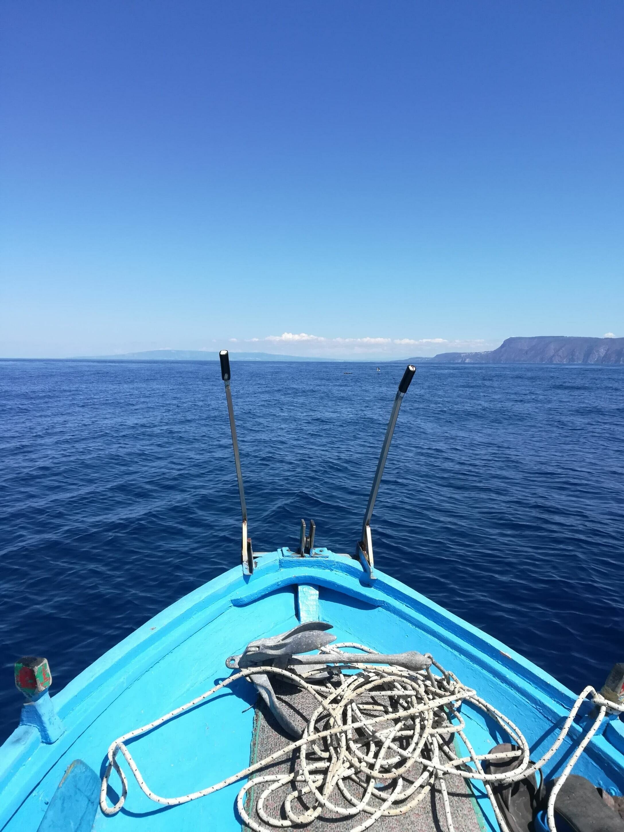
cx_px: 312
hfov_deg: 53.1
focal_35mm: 26
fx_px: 625
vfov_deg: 67.3
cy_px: 416
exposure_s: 1/986
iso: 50
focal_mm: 3.83
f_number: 2.2
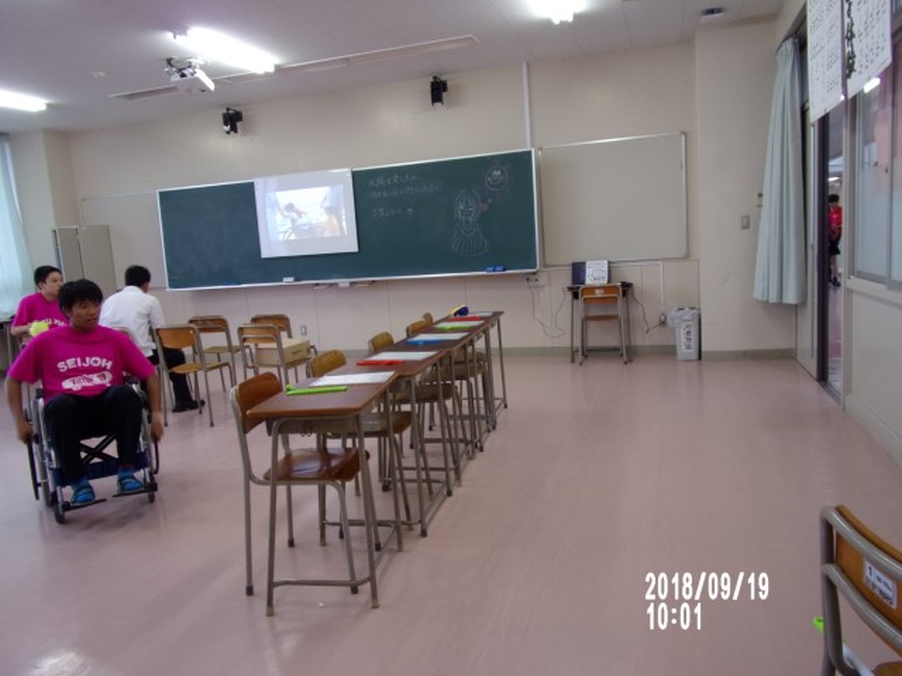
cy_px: 338
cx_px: 451
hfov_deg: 71.6
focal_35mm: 24
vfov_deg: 56.8
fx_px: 625
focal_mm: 4.3
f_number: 3.3
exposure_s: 1/34
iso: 91
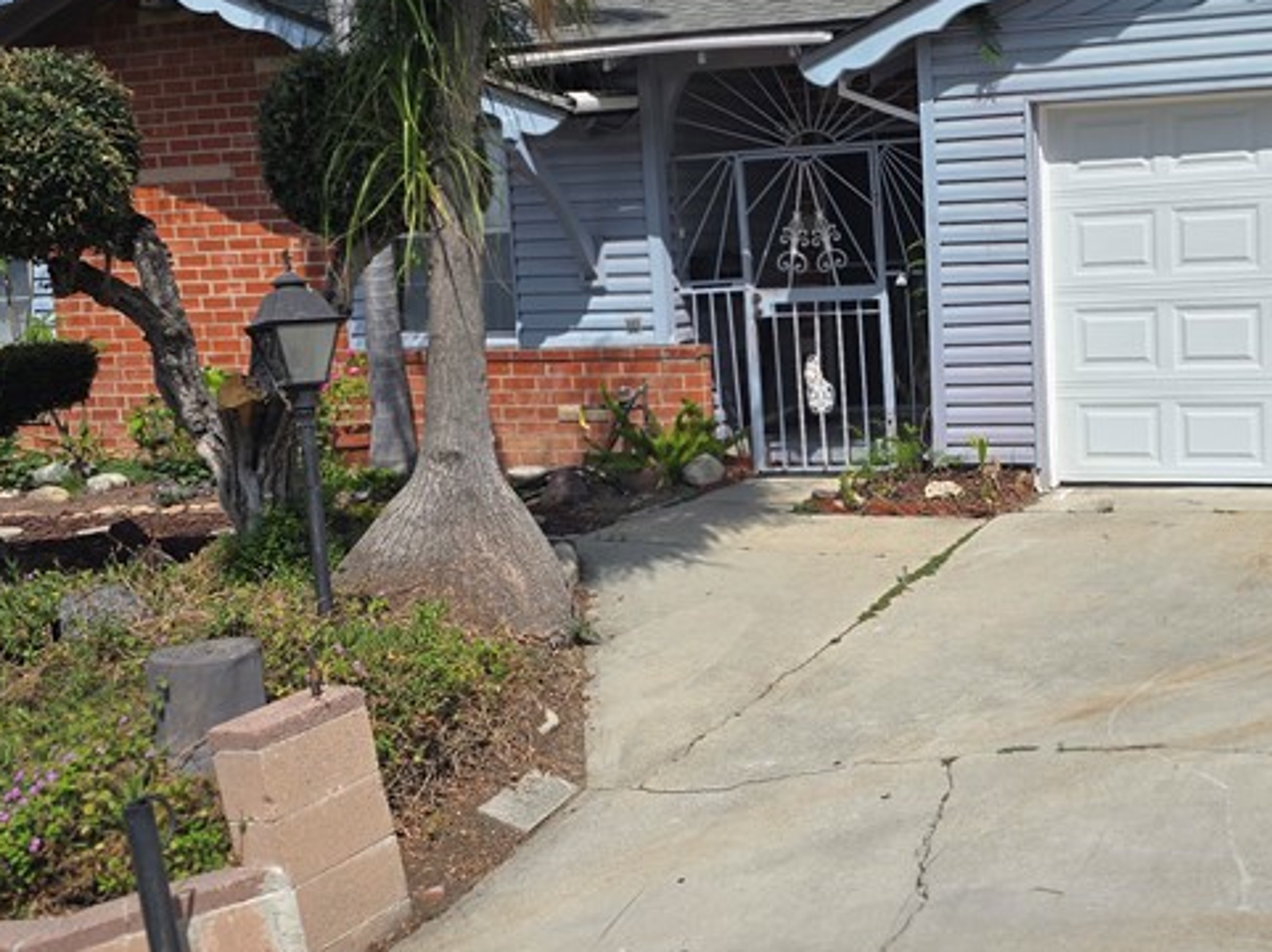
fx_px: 1799
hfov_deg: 38.0
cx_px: 939
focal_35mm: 49
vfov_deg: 29.6
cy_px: 383
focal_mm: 6.3
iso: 12
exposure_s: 1/1361
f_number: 1.7
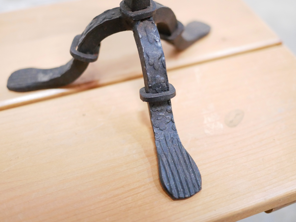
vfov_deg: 36.0
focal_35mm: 40
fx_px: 342
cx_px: 148
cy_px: 111
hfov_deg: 46.8
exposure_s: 1/15
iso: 3200
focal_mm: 20
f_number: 1.7
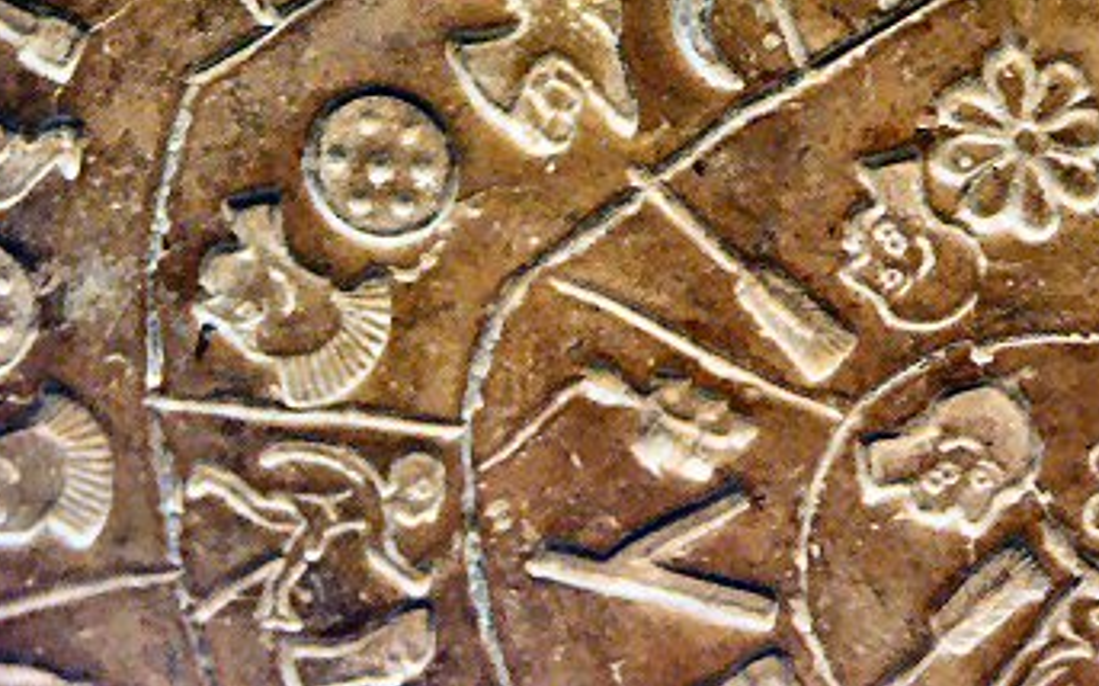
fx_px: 7364
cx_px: 596
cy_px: 221
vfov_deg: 5.3
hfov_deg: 8.5
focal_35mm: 246
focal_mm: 50.48
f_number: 3.5
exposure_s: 1/20
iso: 800
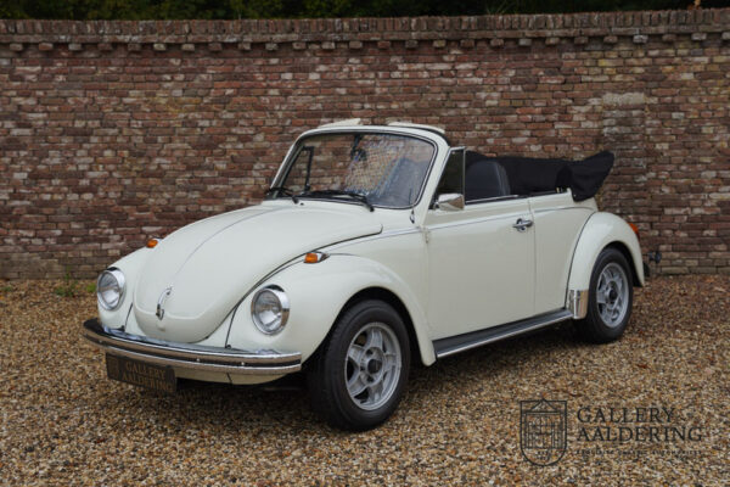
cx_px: 365
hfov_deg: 38.0
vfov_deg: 25.8
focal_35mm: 52
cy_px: 244
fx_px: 1060
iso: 100
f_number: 5
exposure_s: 1/60
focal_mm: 52.3
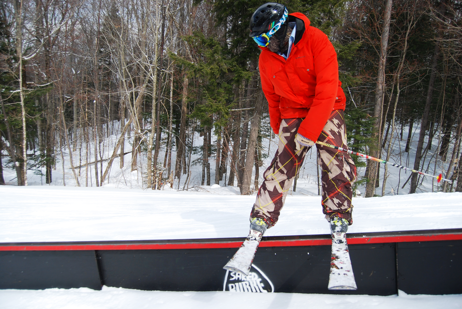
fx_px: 347
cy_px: 154
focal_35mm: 27
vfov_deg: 48.0
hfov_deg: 67.3
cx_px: 231
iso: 125
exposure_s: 1/1000
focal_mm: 18
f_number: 4
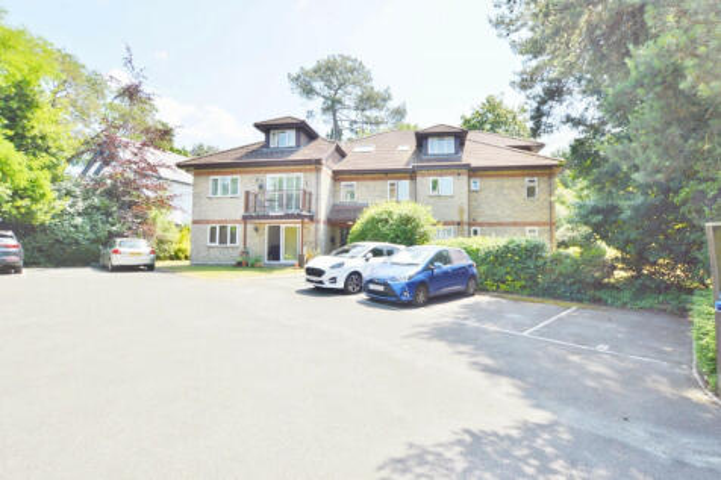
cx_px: 360
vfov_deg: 72.0
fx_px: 330
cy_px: 240
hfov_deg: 95.0
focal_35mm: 16
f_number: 7.1
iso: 100
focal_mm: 11
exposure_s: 1/200
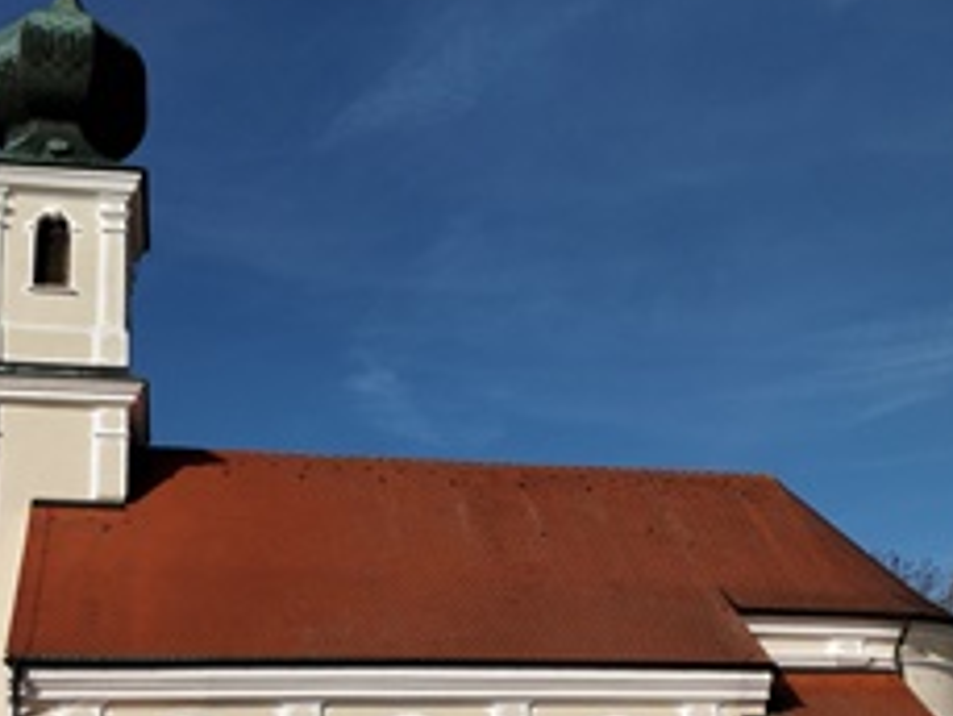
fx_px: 1295
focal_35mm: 47
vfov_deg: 30.4
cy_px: 533
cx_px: 483
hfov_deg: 40.4
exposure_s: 1/3008
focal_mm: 4.1
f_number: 1.7
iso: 125
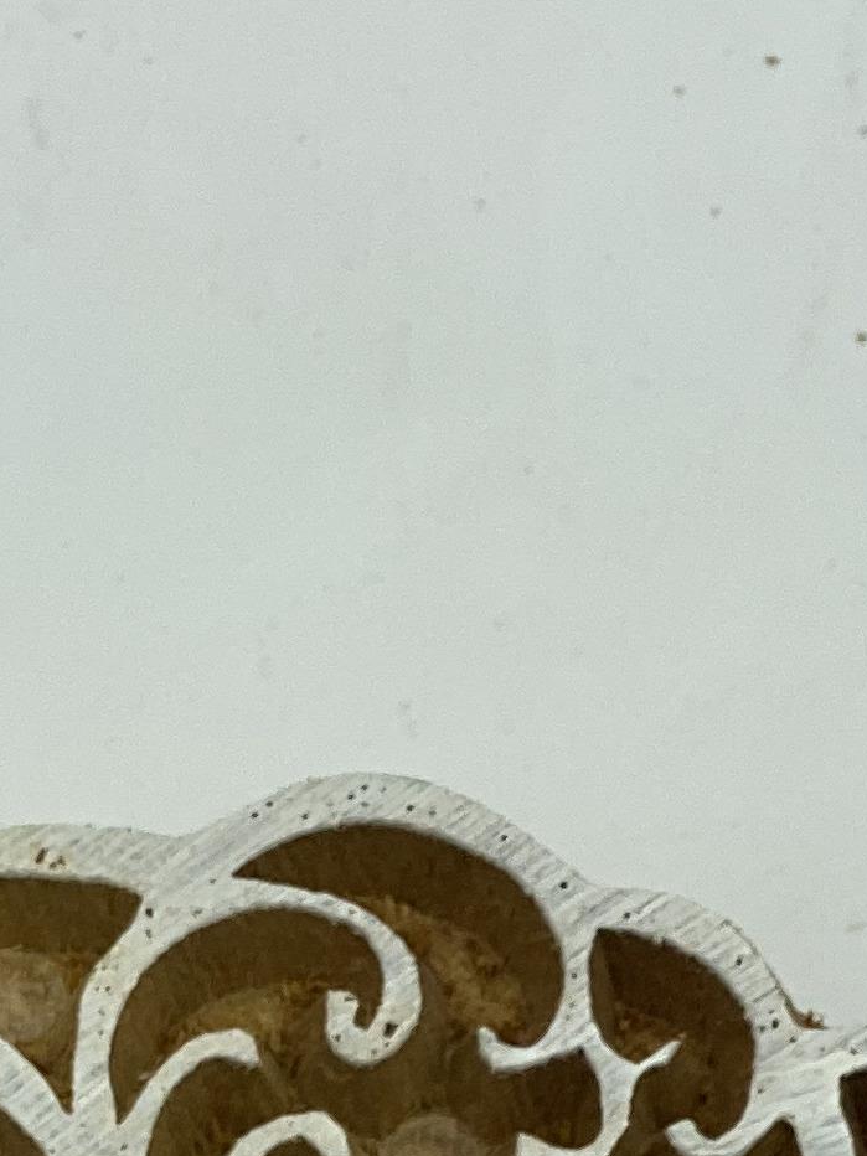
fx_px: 7514
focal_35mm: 225
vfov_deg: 8.3
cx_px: 357
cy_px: 2412
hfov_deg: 6.6
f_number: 2
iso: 20
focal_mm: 6
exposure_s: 1/600
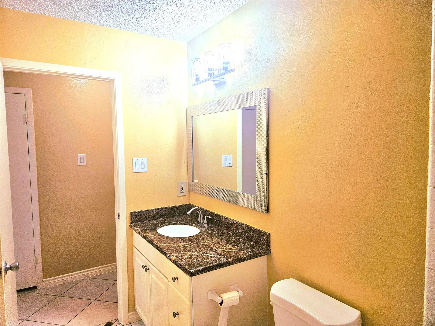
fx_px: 289
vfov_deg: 58.9
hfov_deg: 73.9
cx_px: 218
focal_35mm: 23
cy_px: 163
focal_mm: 5.4
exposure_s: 1/120
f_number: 1.8
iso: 80
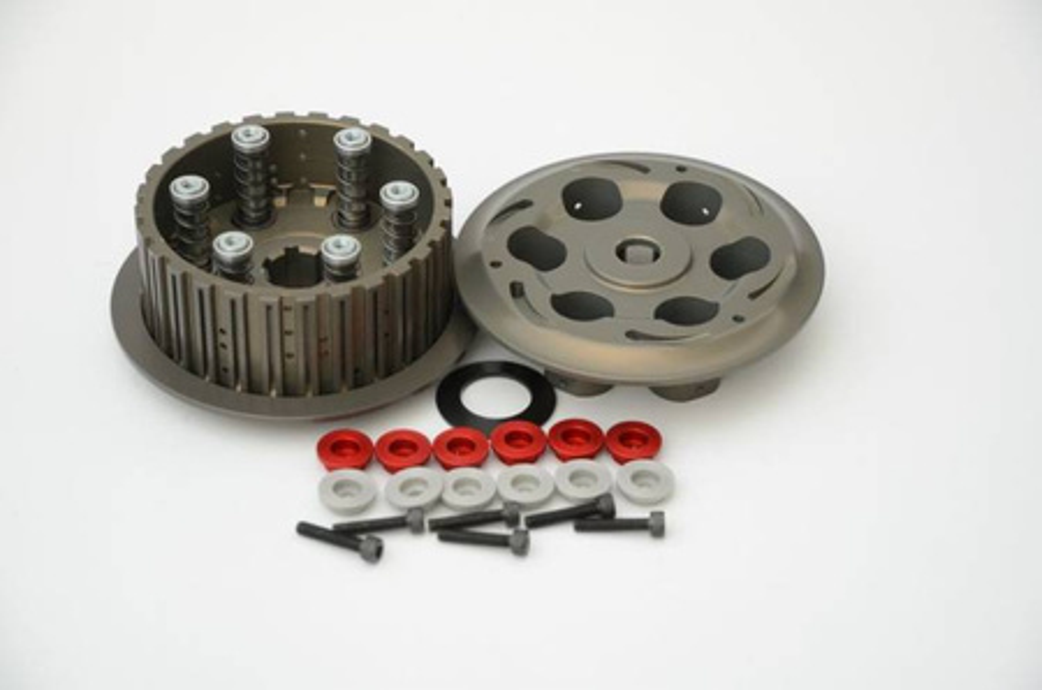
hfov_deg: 22.0
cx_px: 521
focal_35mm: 93
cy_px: 345
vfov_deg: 14.6
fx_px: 2686
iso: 400
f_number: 5.6
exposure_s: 1/400
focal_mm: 62
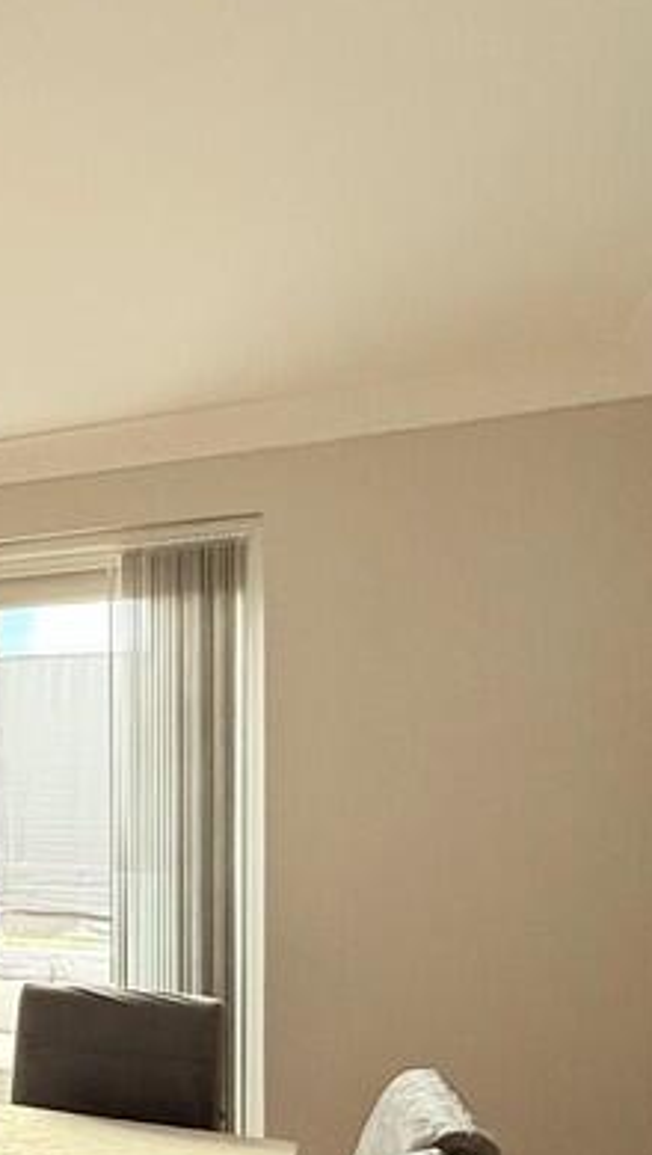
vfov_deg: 49.1
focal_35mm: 40
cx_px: -376
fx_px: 1227
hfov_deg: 22.9
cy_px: 817
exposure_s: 1/99
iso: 160
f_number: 2.2
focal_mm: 2.22
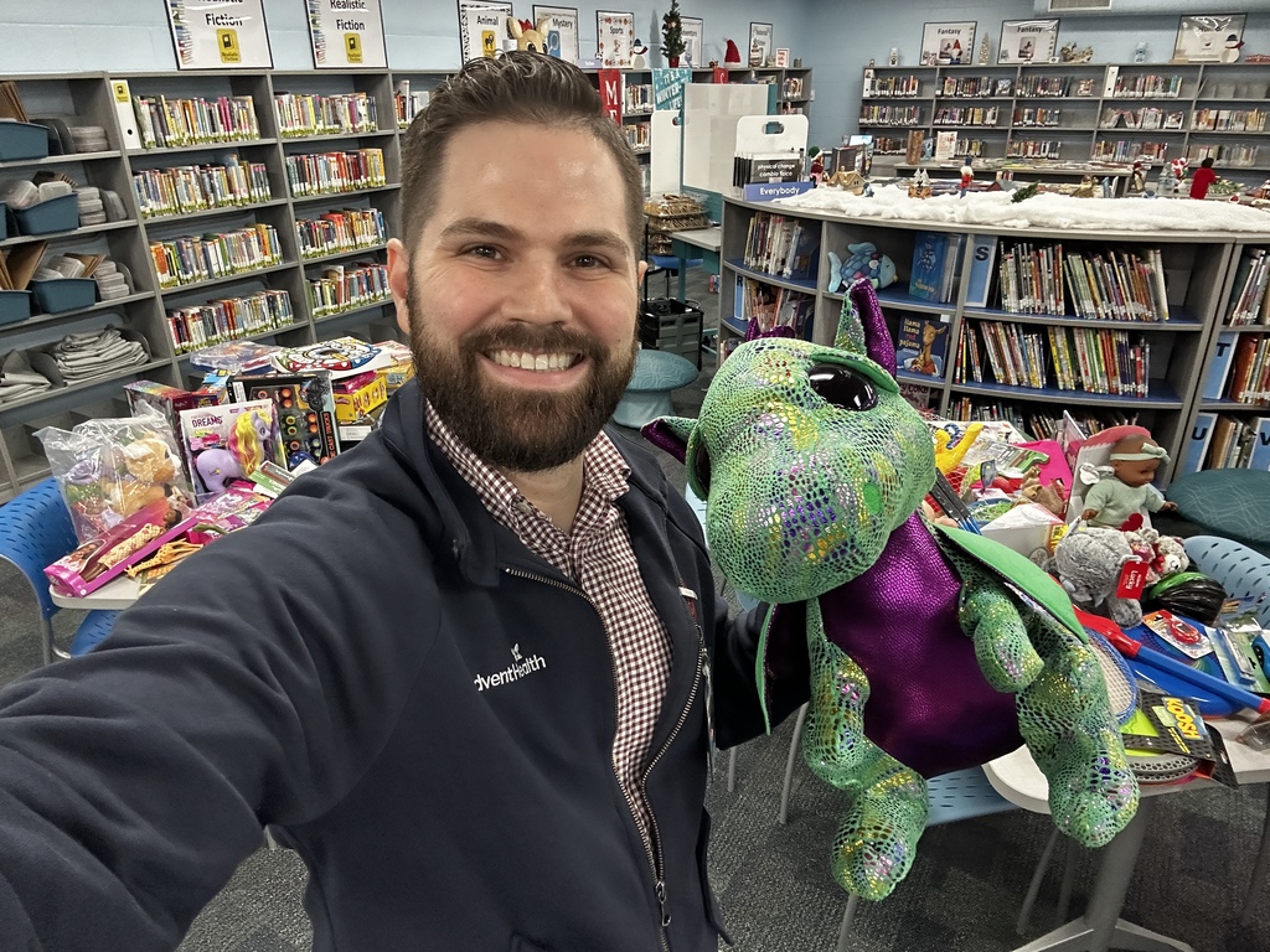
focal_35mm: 23
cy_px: 476
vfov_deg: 58.9
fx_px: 844
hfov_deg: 73.9
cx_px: 635
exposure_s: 1/60
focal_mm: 2.69
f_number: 1.9
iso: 250
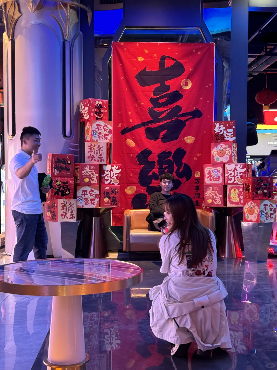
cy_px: 185
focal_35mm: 48
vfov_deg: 39.7
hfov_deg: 30.3
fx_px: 512
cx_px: 138
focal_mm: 6.86
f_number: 1.78
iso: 500
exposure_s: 1/33
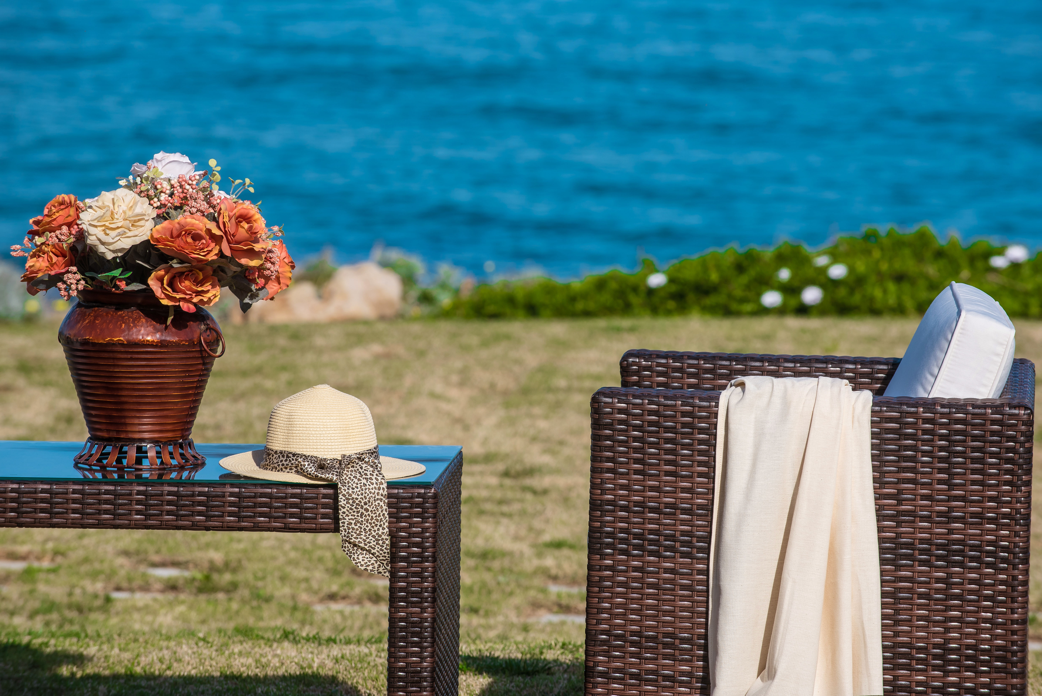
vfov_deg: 6.9
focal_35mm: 200
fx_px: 5791
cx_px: 521
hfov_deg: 10.3
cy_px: 348
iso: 200
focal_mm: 200
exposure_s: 1/500
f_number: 8
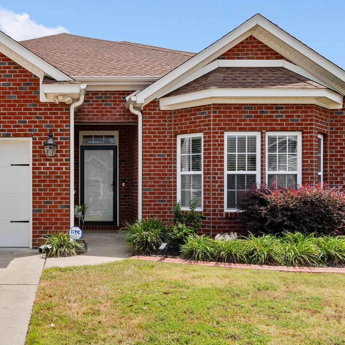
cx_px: 58
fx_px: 395
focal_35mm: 35
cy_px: 180
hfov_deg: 44.4
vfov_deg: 47.2
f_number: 6.3
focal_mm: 10
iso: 100
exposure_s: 1/160
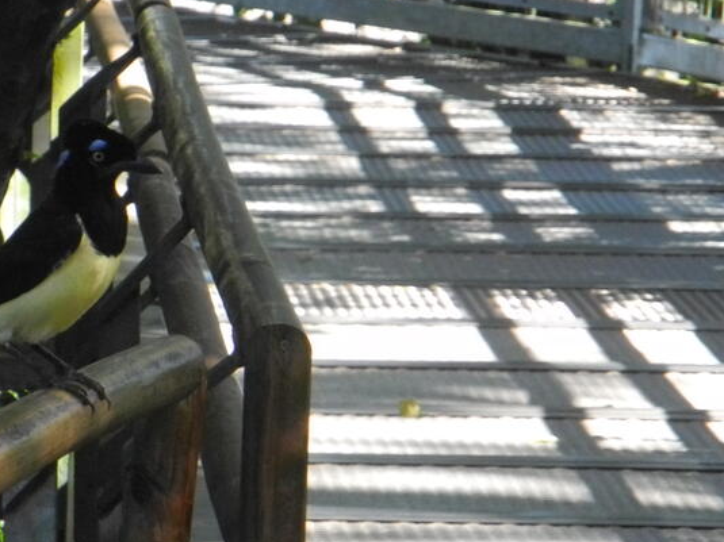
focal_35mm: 383
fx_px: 8009
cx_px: 185
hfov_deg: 5.2
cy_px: 288
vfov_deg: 3.9
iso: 800
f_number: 5.6
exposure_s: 1/200
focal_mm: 42.6
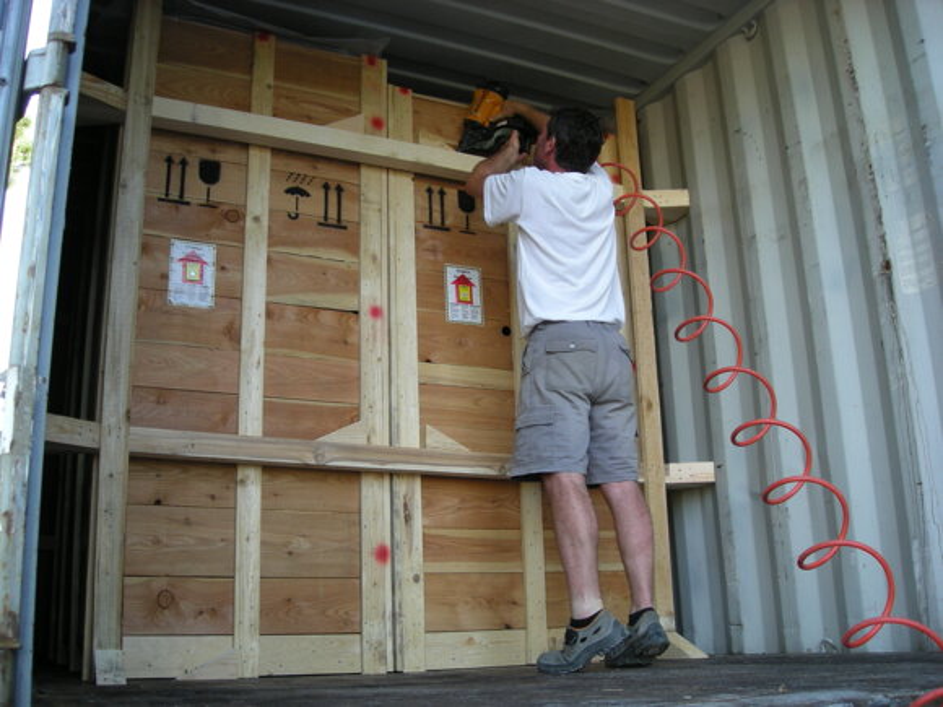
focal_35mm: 35
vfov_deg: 40.7
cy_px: 354
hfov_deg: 52.6
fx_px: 953
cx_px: 472
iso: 58
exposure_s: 1/55.8
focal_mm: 5.7
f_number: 2.8
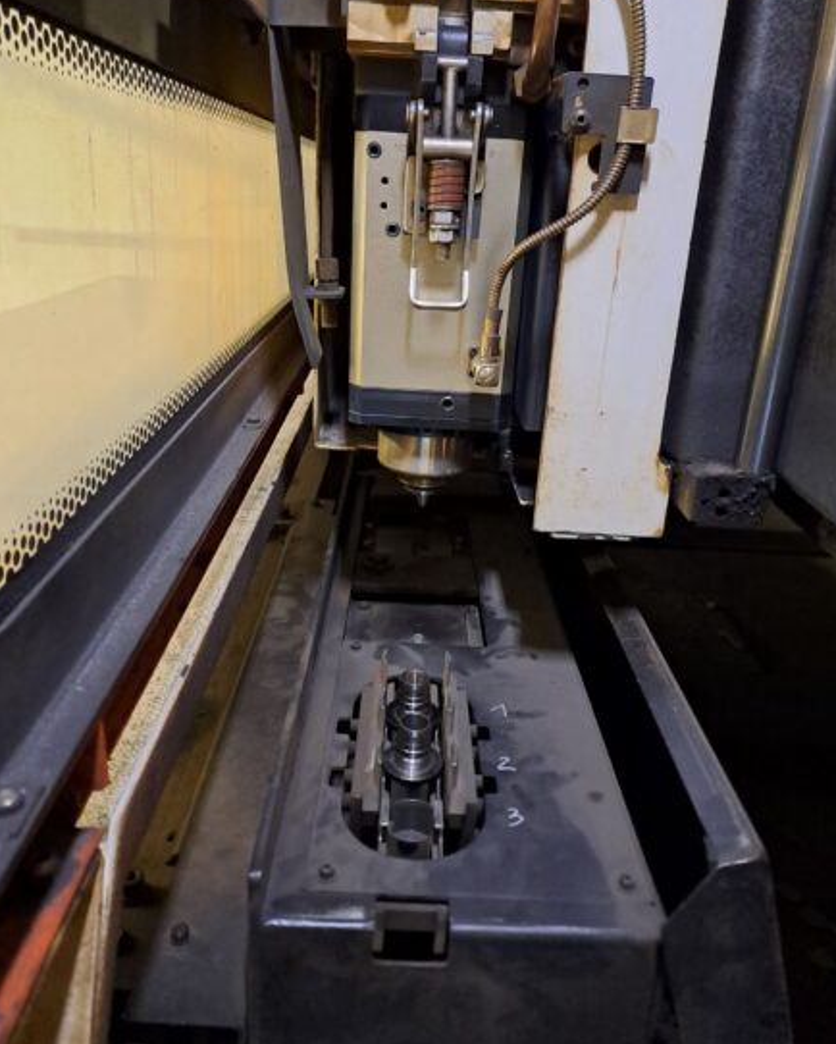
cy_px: 489
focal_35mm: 27
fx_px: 835
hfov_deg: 53.2
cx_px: 412
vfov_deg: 64.0
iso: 500
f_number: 1.8
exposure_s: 1/25
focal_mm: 4.65
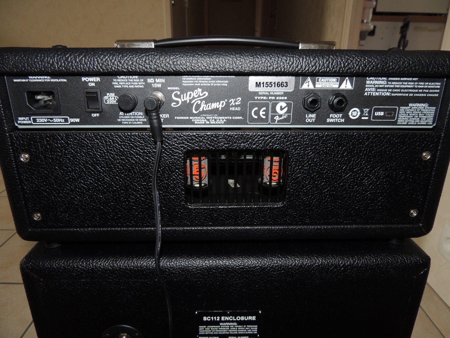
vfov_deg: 56.8
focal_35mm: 24
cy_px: 169
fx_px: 312
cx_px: 225
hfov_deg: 71.6
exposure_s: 1/30
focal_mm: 4.3
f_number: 3
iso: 200
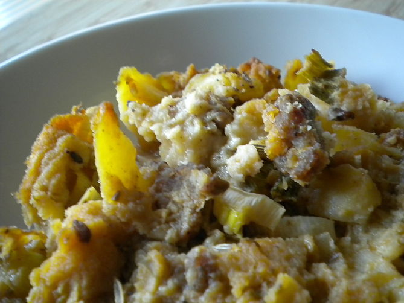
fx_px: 479
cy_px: 152
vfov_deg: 35.1
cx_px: 202
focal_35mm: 41
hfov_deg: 45.8
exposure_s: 1/26.3
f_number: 3.5
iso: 400
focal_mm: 7.4
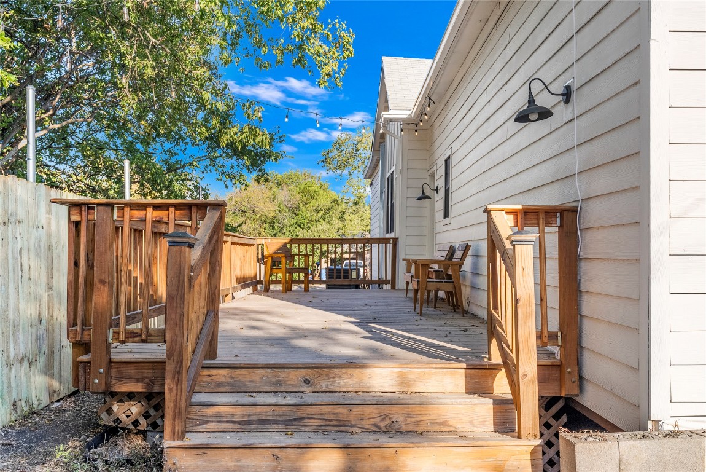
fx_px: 608
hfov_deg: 60.3
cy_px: 236
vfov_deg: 42.4
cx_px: 353
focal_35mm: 31
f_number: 8
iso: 250
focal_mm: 31
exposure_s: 1/25
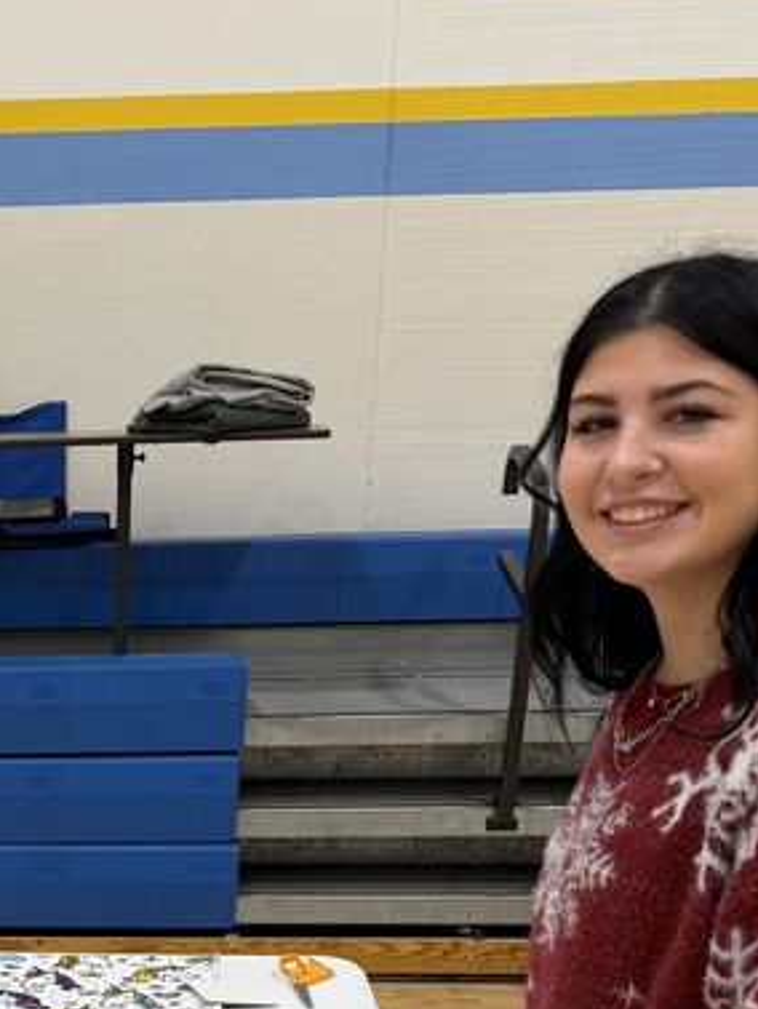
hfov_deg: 21.2
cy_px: 1041
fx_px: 1896
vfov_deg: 27.8
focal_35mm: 65
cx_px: -133
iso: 125
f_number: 1.78
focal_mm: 6.76
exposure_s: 1/121
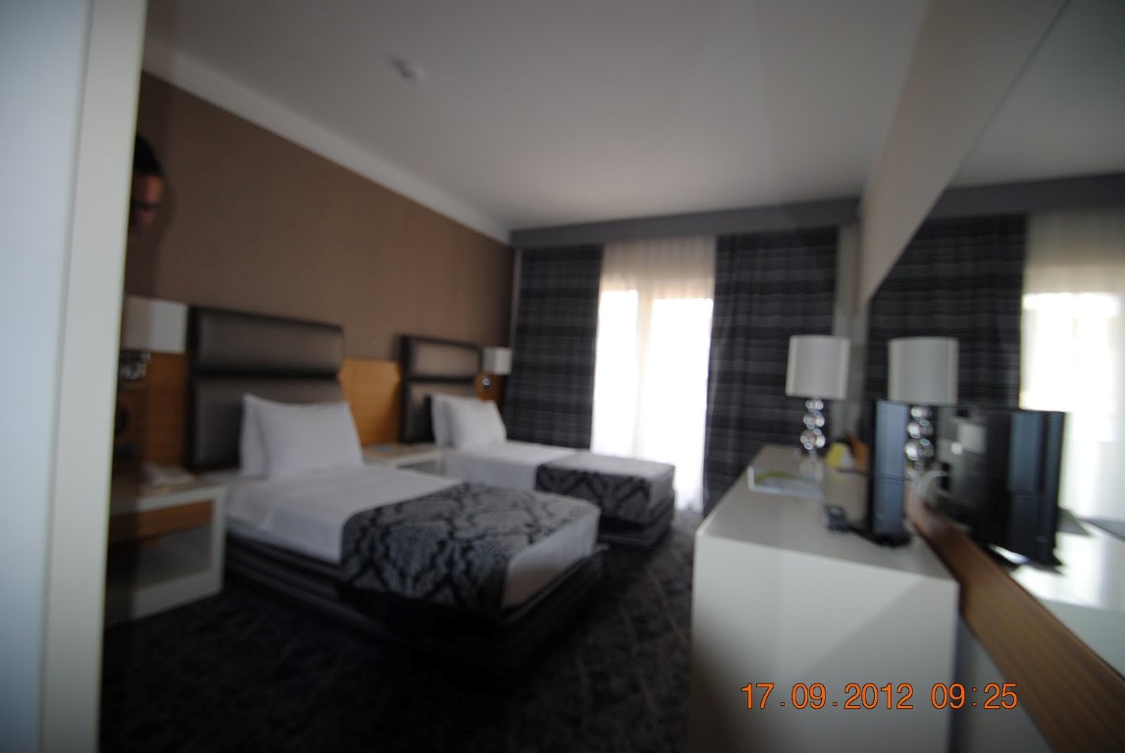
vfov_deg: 77.5
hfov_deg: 100.3
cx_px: 562
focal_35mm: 15
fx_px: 469
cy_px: 376
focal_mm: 10
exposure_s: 1/60
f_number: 3.5
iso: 200
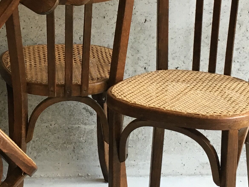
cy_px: 11
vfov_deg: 14.6
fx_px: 719
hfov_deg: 19.3
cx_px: 31
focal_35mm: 100
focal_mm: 4.15
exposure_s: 1/33
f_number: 2.2
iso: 50
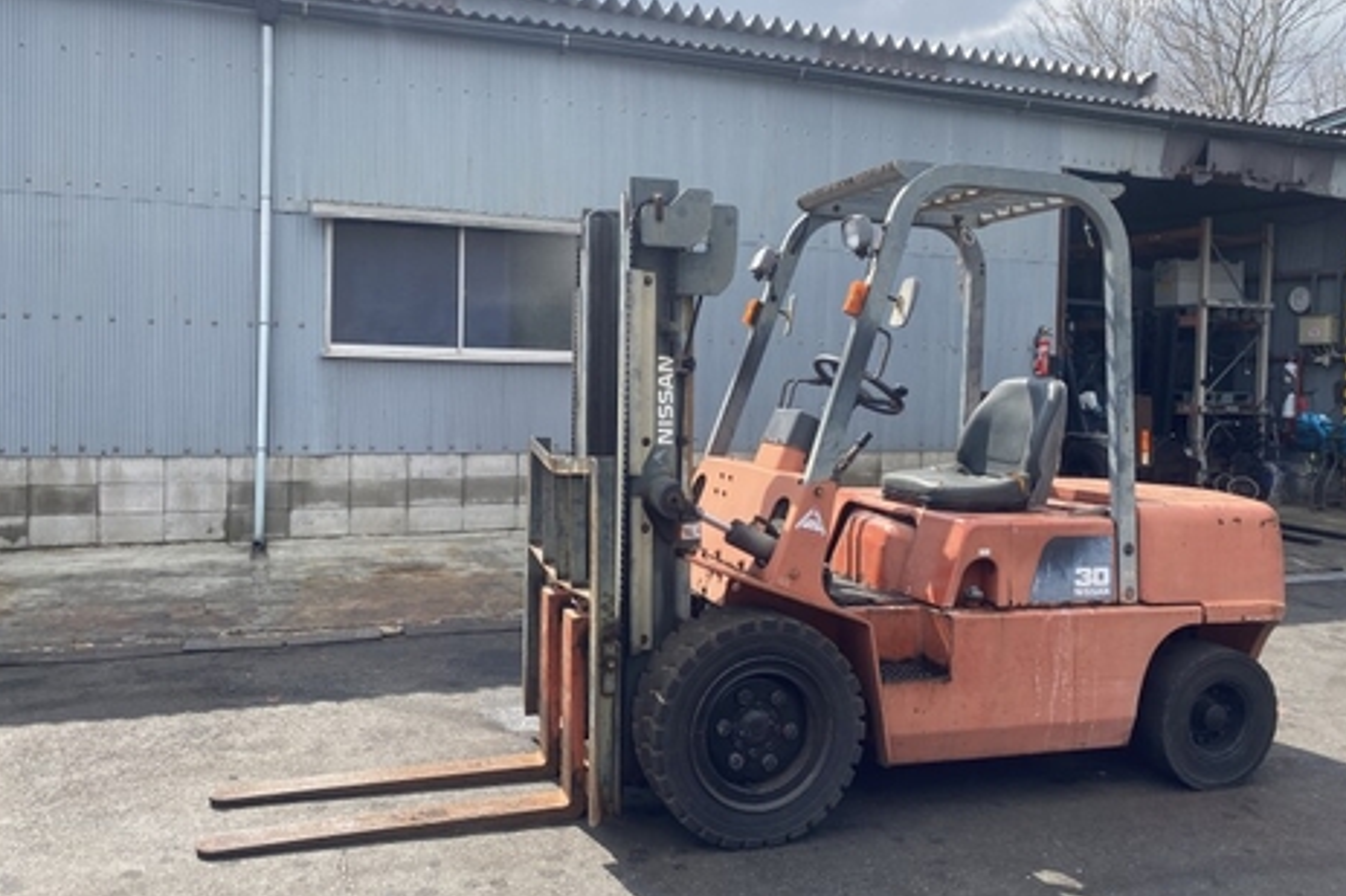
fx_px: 1046
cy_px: 403
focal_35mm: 28
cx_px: 670
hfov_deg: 65.5
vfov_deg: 46.3
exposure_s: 1/1377
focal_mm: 4.25
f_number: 1.8
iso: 32
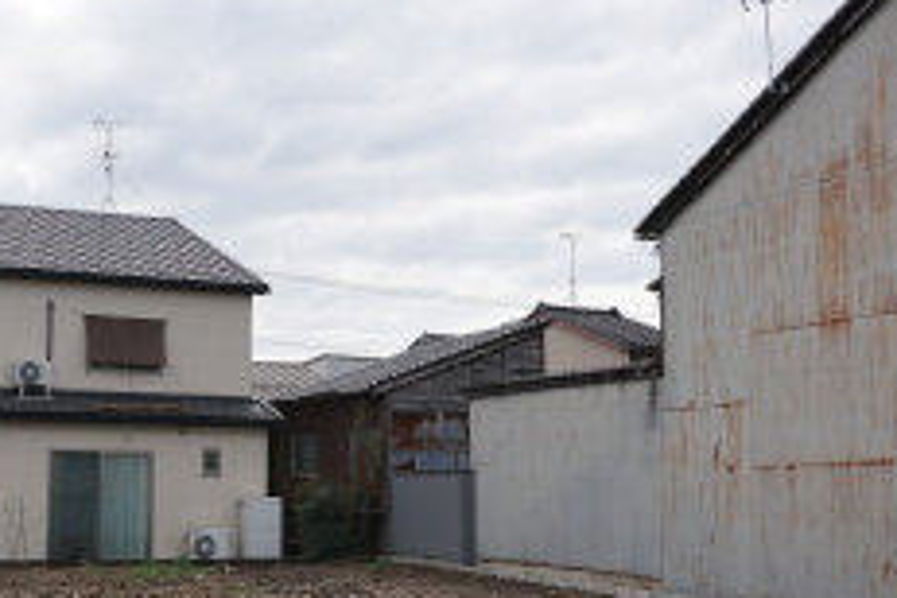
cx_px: 249
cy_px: 382
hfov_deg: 37.4
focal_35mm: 52
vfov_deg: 25.9
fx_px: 1296
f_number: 8
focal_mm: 16
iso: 100
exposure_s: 1/125
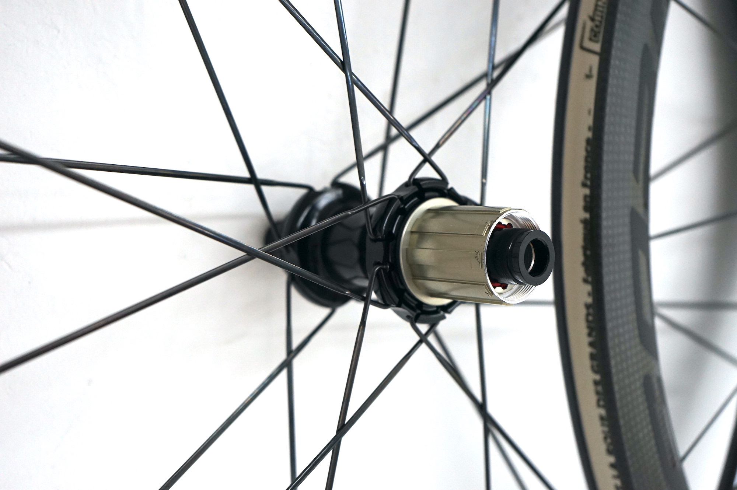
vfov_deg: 25.9
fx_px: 1064
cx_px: 368
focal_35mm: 52
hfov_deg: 38.2
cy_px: 245
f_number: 5
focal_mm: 52
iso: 1250
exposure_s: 1/60
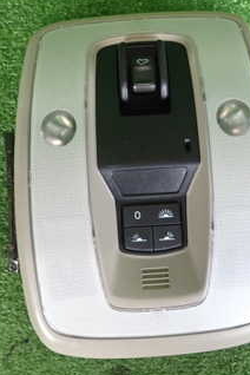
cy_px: 175
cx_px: 145
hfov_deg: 27.5
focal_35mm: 49
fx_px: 510
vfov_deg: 40.3
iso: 200
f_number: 2
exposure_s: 1/30
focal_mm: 4.5
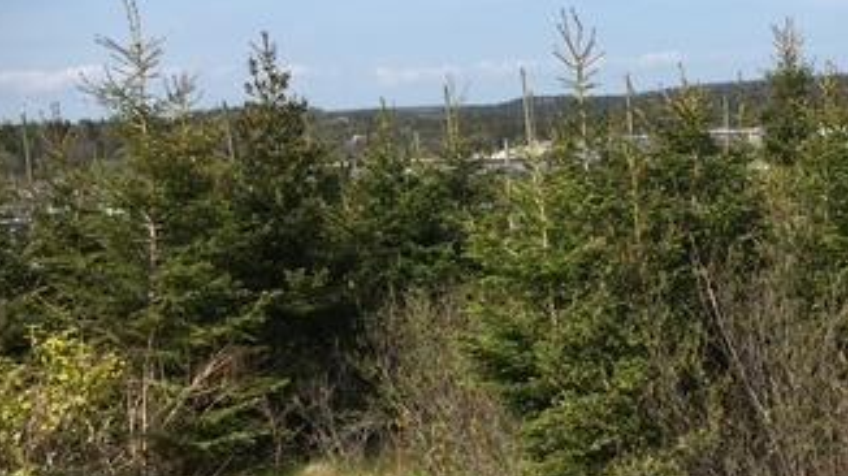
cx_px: 773
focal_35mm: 62
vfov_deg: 19.3
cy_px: 346
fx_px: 1393
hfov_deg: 32.1
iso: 32
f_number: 2.2
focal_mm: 4.15
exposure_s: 1/1980
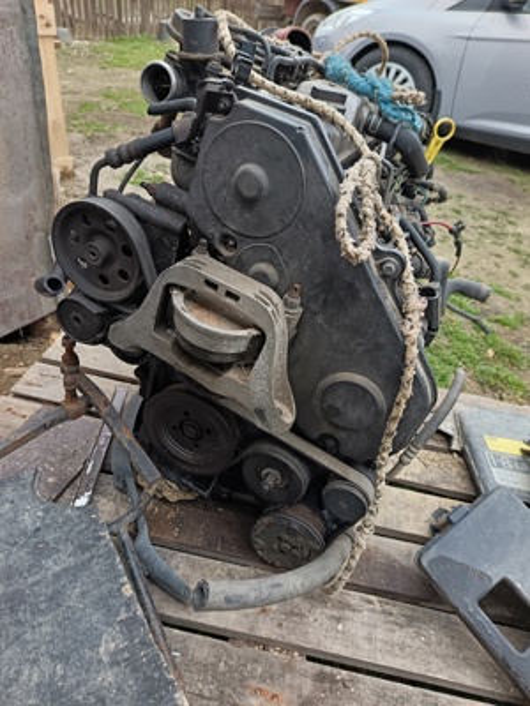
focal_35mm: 24
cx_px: 265
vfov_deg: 71.6
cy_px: 353
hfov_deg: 56.8
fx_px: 490
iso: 559
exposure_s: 1/100
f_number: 1.75
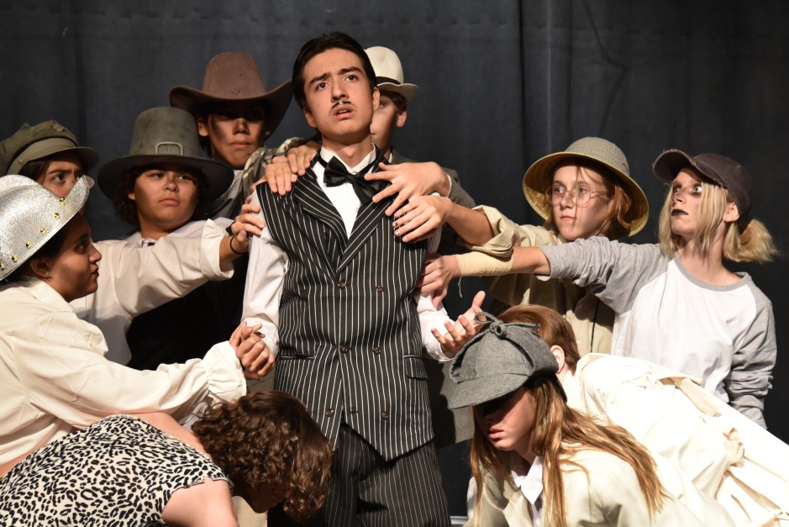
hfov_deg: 11.2
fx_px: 4034
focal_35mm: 184
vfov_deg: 7.5
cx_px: 328
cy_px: 347
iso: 2200
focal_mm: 135
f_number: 5.6
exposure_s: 1/160
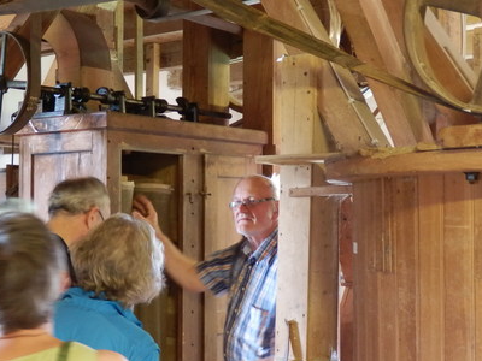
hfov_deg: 35.4
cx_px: 182
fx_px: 752
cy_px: 186
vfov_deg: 27.0
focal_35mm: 54
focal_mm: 7.3
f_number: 3.7
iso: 400
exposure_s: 1/6
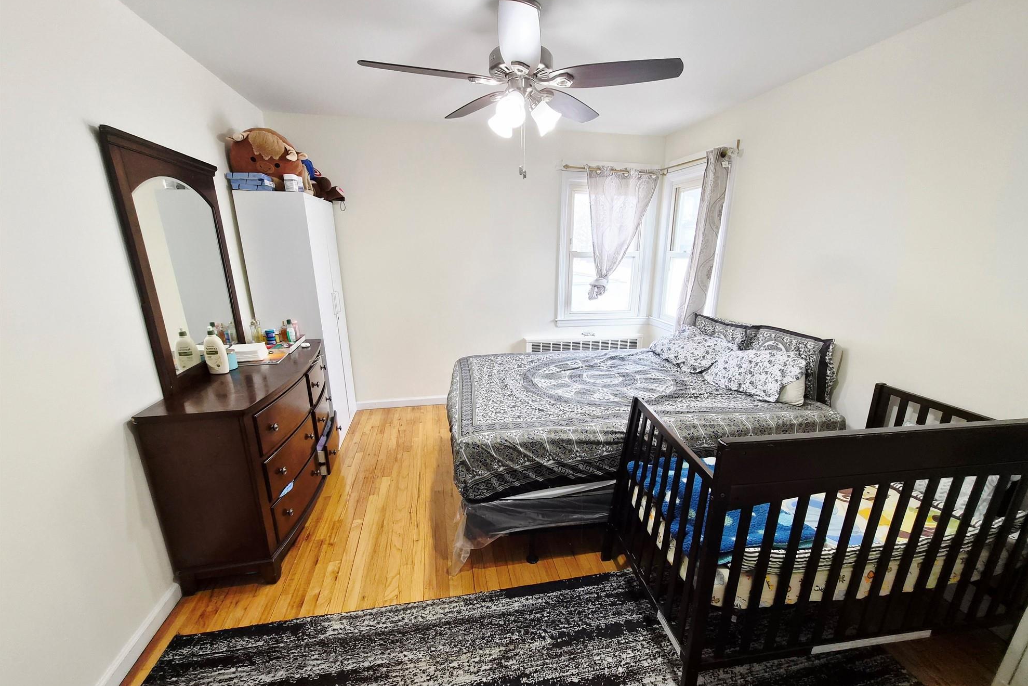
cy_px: 368
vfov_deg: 81.1
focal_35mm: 14
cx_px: 531
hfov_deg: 104.2
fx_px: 400
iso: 100
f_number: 2.2
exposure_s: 1/60.2
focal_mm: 1.7
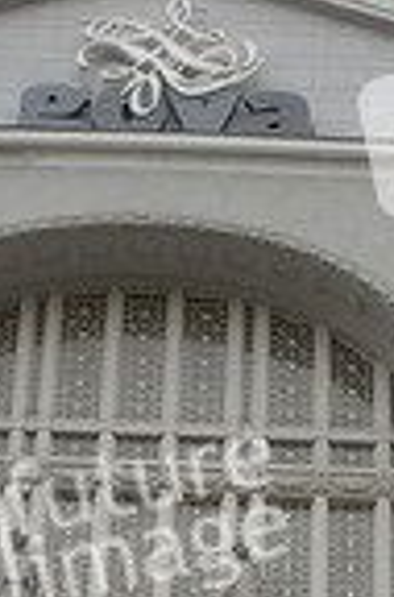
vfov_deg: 16.7
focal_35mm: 117
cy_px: 742
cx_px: 195
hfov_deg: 11.6
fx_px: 1935
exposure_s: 1/400
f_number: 6.3
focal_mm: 28
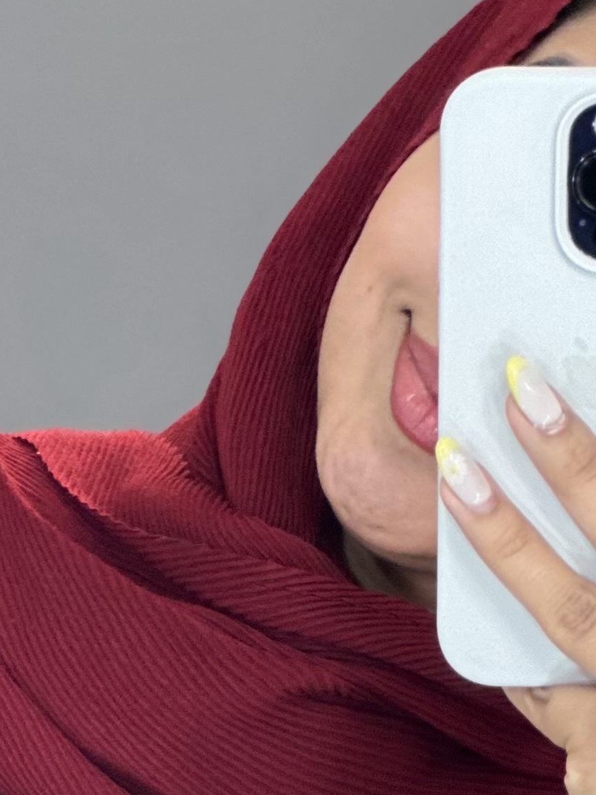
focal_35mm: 276
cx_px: -70
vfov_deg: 7.1
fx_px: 6335
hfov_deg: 5.4
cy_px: 1197
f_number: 2.8
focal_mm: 9
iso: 125
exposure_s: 1/50
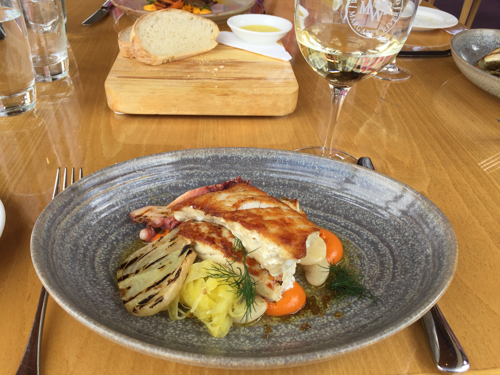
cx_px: 250
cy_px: 188
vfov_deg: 48.2
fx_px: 419
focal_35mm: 29
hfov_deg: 61.7
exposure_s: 1/332
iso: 32
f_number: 2.2
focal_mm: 4.15
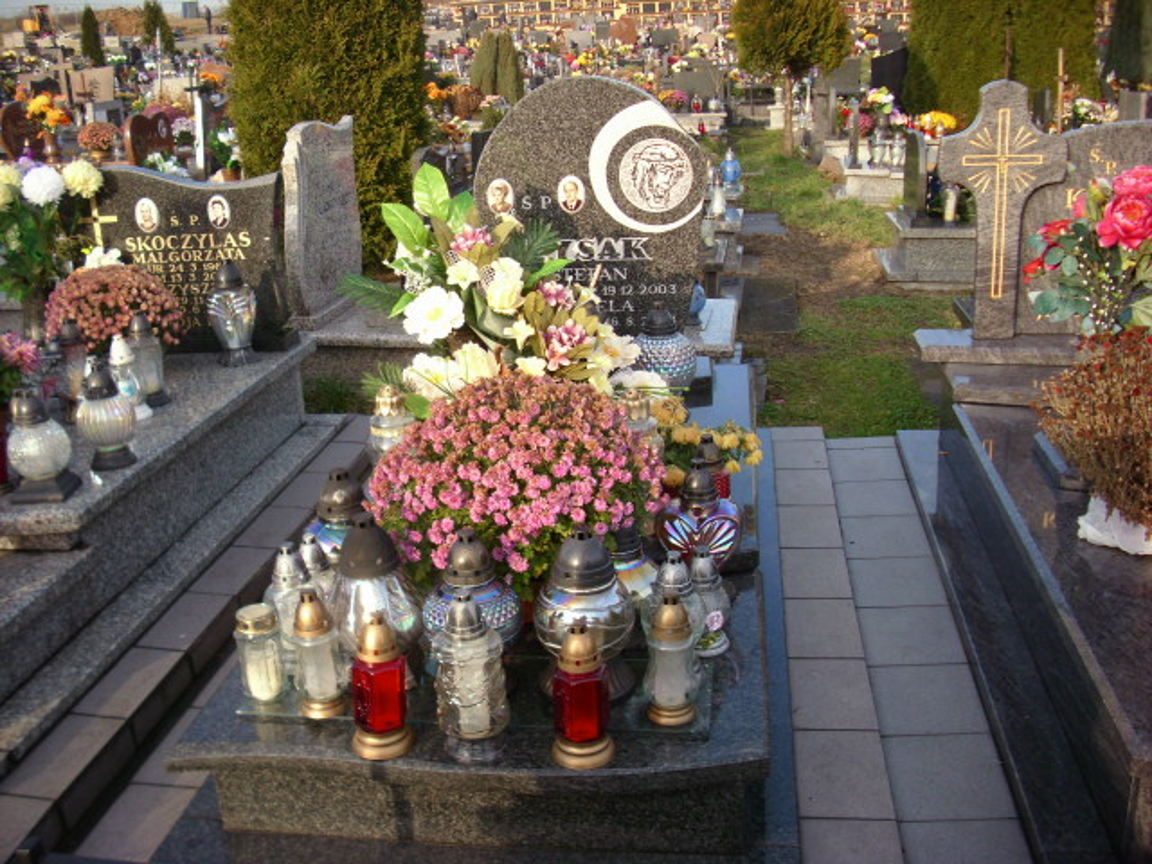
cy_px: 432
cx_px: 576
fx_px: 1231
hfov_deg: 50.1
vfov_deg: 38.7
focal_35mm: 37
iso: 50
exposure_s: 1/309
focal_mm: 6.2
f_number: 2.8
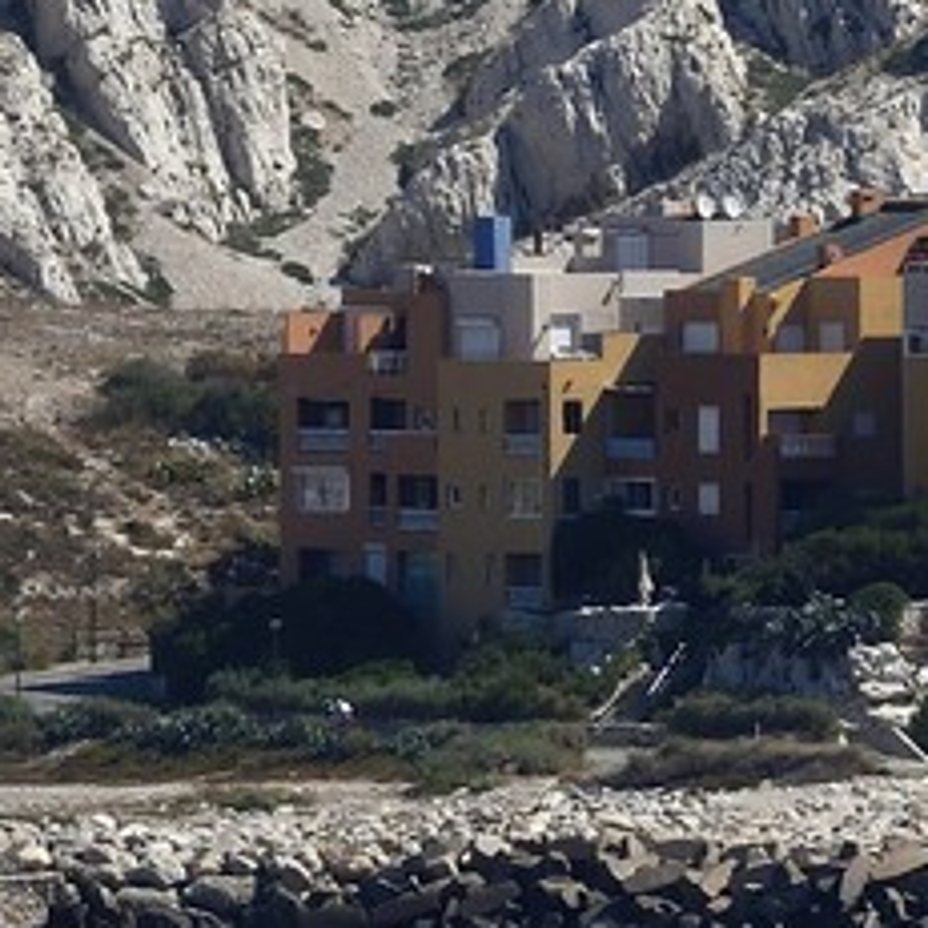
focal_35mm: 1178
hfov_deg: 1.5
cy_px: 418
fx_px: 35729
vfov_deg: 1.5
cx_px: 3146
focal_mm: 200
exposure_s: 1/400
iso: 200
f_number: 10
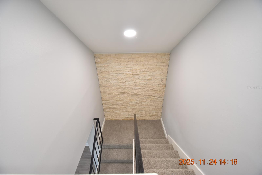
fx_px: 109
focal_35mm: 15
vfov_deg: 77.3
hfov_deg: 100.4
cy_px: 88
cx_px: 131
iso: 800
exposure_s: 1/60
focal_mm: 10
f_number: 3.5
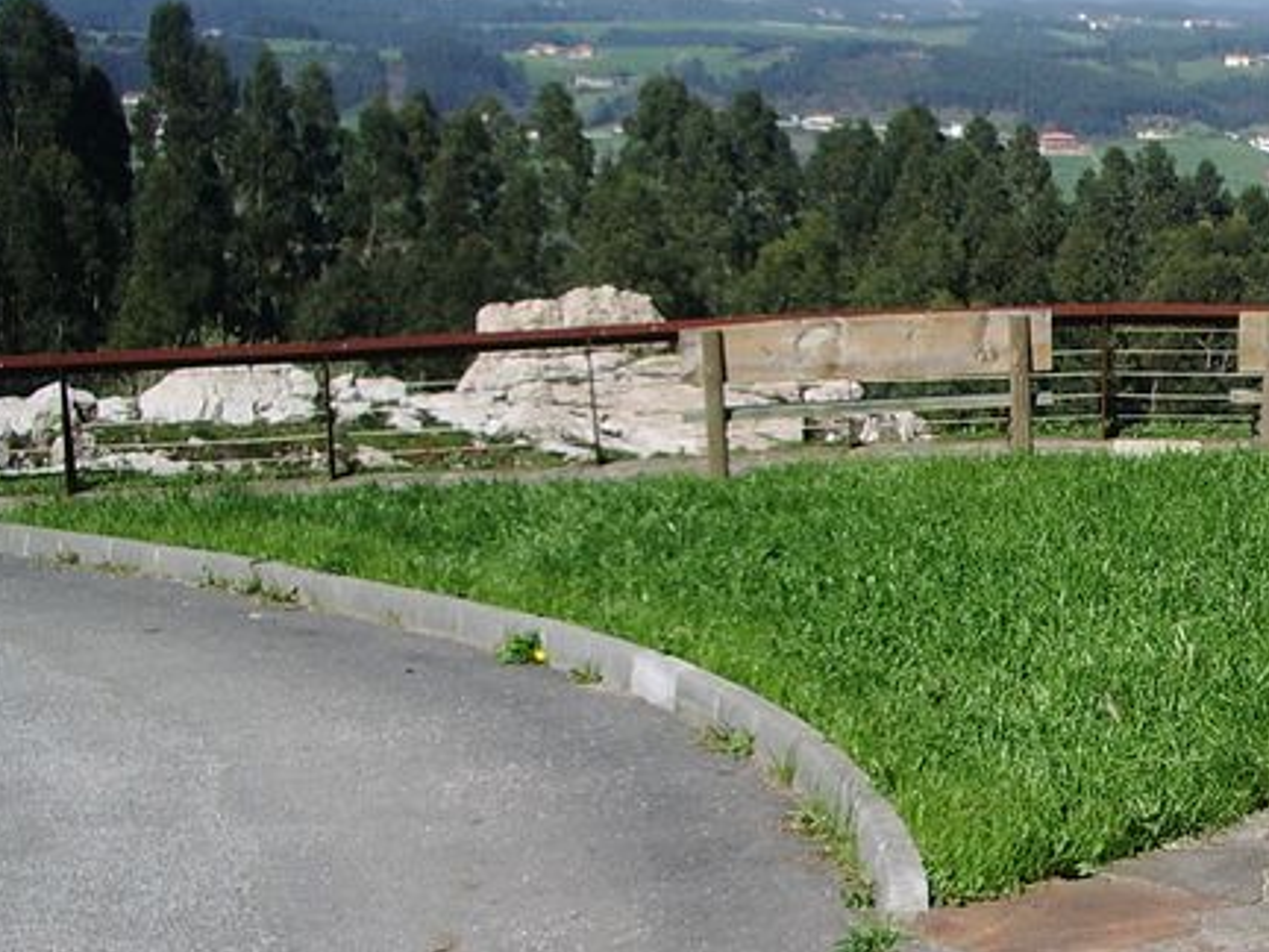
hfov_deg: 22.3
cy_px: 532
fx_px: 3043
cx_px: 1389
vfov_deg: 17.8
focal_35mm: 83
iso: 50
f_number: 4.3
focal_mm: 5.8
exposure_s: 1/500
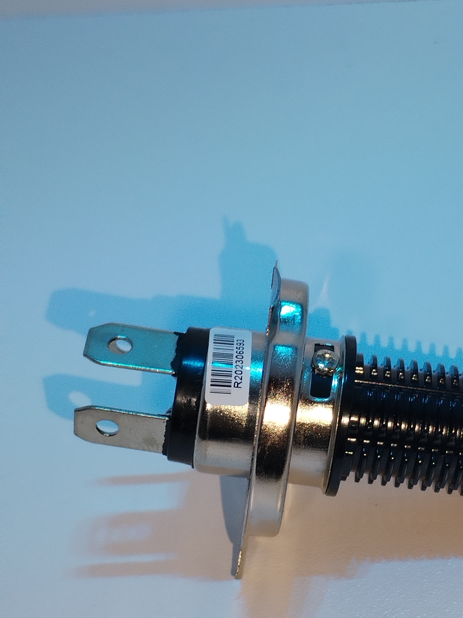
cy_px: 371
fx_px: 1373
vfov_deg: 25.3
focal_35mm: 77
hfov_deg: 19.0
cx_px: 349
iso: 206
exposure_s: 1/60
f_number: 1.8
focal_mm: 4.75
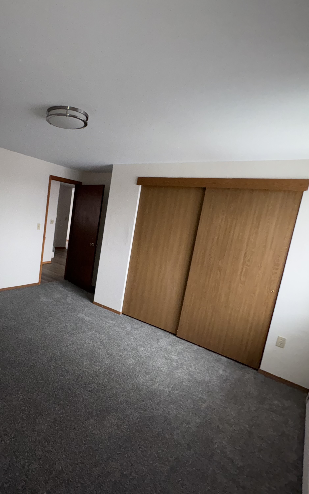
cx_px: 57
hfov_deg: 55.1
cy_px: 247
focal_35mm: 20
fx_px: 269
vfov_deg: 85.1
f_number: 2.2
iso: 125
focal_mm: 2.22
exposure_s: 1/60
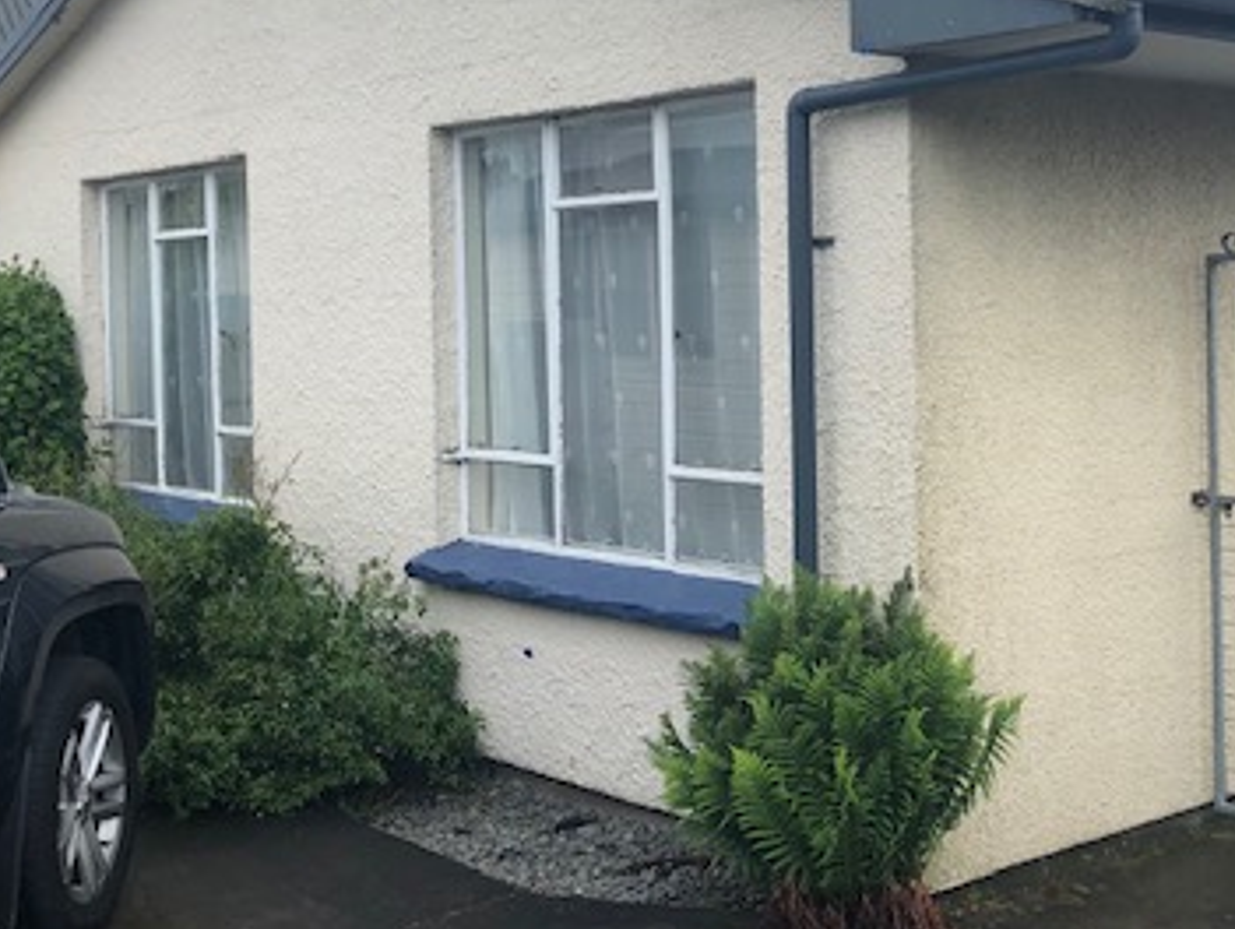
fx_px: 1821
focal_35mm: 51
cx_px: 816
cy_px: 296
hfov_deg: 37.1
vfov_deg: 28.4
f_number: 1.8
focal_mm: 4
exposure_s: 1/750
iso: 20
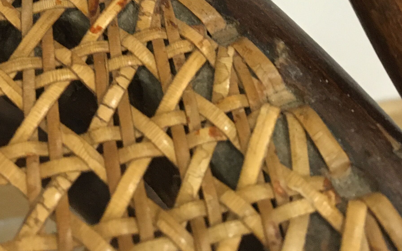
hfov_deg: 29.1
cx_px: 77
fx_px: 756
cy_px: -184
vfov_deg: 16.3
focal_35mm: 69
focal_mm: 4.15
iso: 250
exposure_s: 1/33
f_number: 2.2
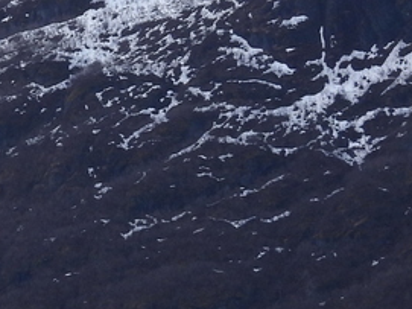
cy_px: 122
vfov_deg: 2.7
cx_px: -479
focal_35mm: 544
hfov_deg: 3.6
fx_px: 6472
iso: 100
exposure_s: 1/800
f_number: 4
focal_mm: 20.5
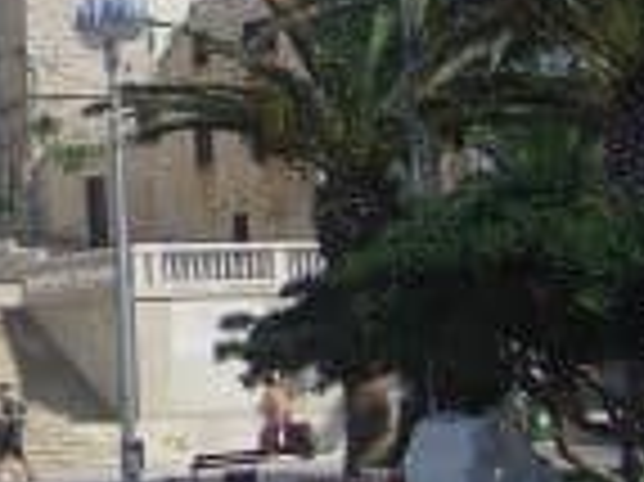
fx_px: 3216
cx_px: -185
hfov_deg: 11.2
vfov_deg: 8.5
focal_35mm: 173
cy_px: -34
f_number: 5.6
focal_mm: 11.4
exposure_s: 1/500
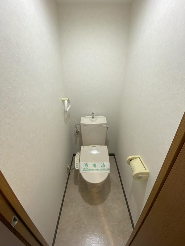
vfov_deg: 106.2
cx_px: 92
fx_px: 93
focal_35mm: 13
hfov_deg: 89.9
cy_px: 123
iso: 125
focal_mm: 1.54
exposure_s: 1/50
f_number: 2.4
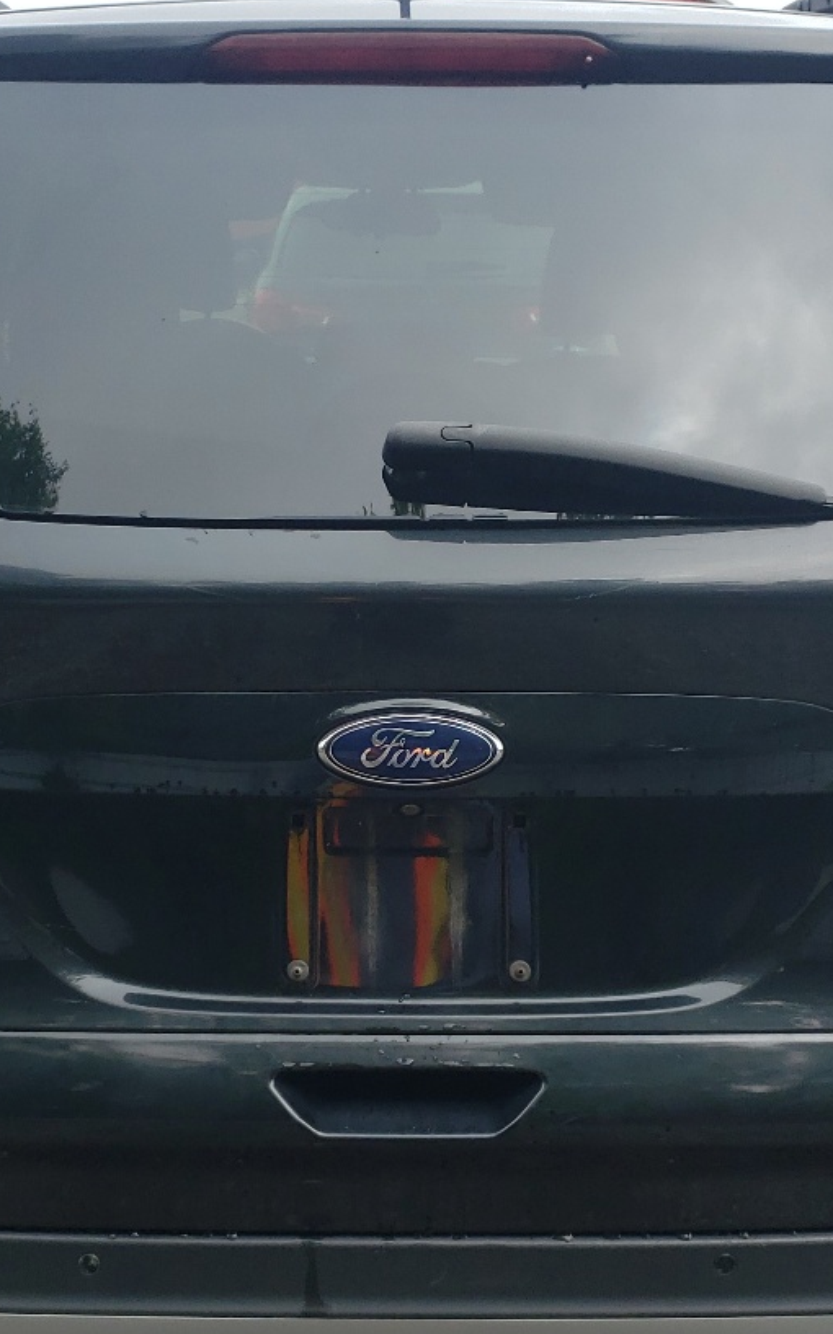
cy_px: 725
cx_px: 374
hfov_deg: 23.9
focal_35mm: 54
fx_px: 1963
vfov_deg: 37.5
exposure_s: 1/1111
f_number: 1.5
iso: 50
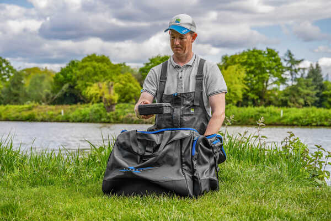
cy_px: 110
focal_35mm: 70
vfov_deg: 19.5
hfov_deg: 28.8
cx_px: 166
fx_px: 644
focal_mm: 70
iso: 100
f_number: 5
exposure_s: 1/400
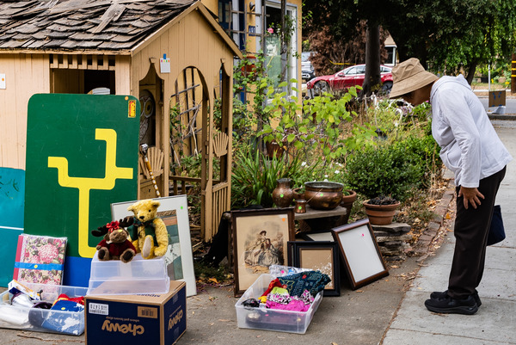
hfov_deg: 38.9
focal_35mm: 51
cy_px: 172
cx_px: 258
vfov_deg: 26.5
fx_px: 732
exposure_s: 1/80
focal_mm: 34
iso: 80
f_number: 5
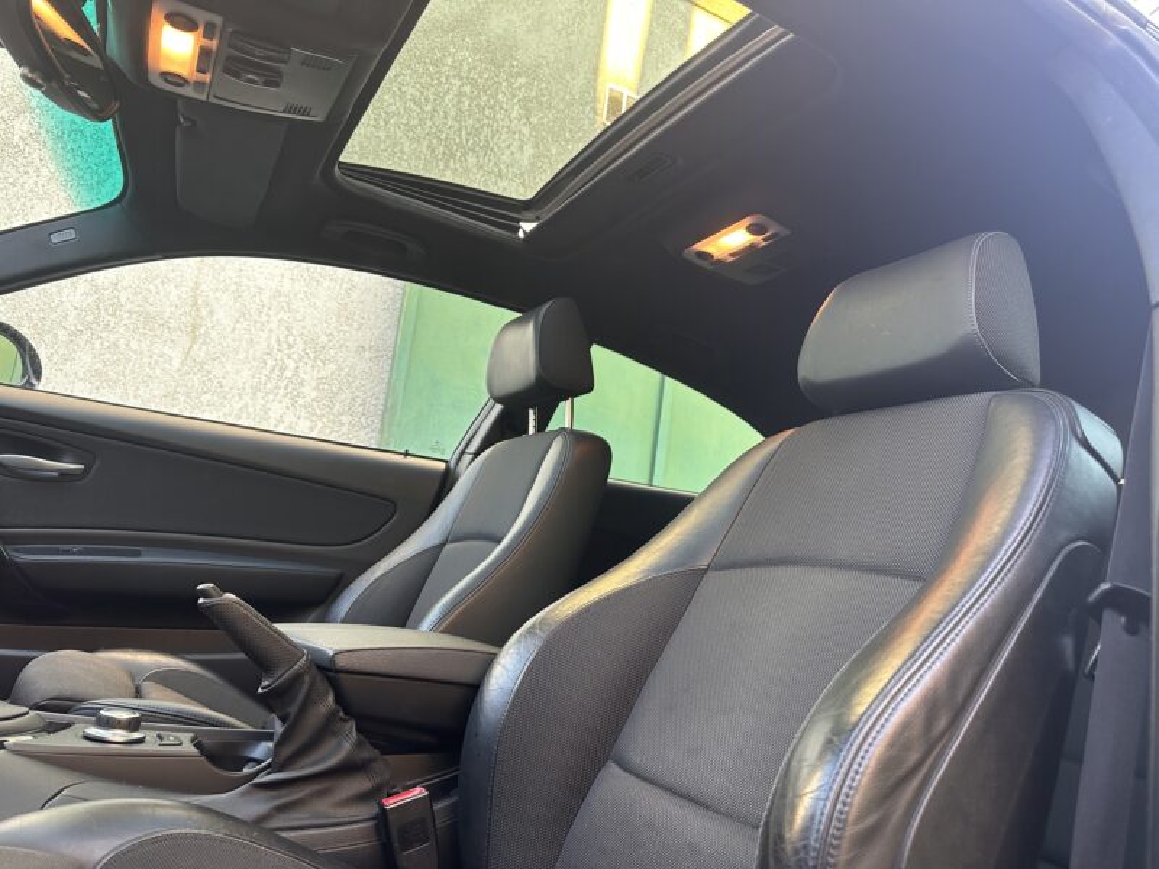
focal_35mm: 24
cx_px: 580
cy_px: 434
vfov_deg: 56.8
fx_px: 804
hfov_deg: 71.6
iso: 200
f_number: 1.78
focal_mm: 6.86
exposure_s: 1/121
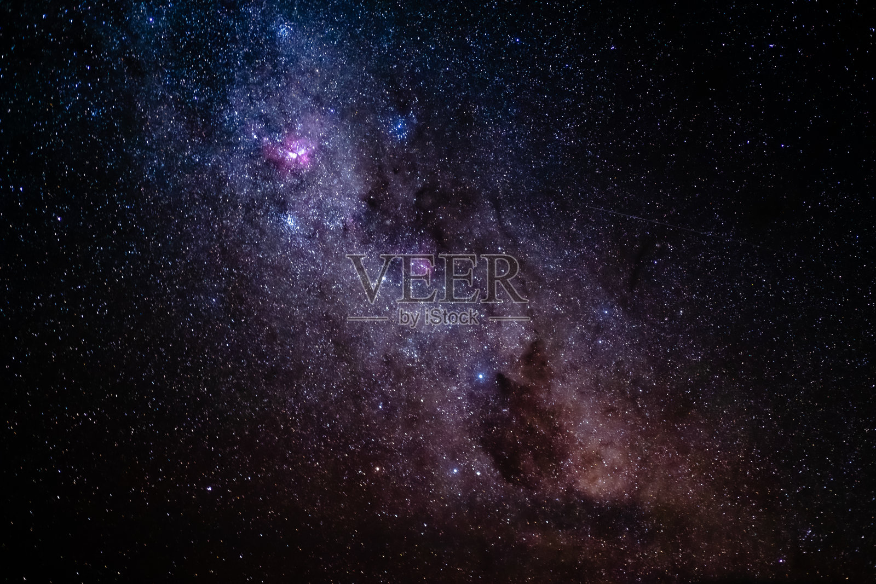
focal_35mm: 53
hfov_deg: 37.5
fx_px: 1290
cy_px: 292
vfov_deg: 25.5
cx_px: 438
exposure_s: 30
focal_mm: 35
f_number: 2
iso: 3200
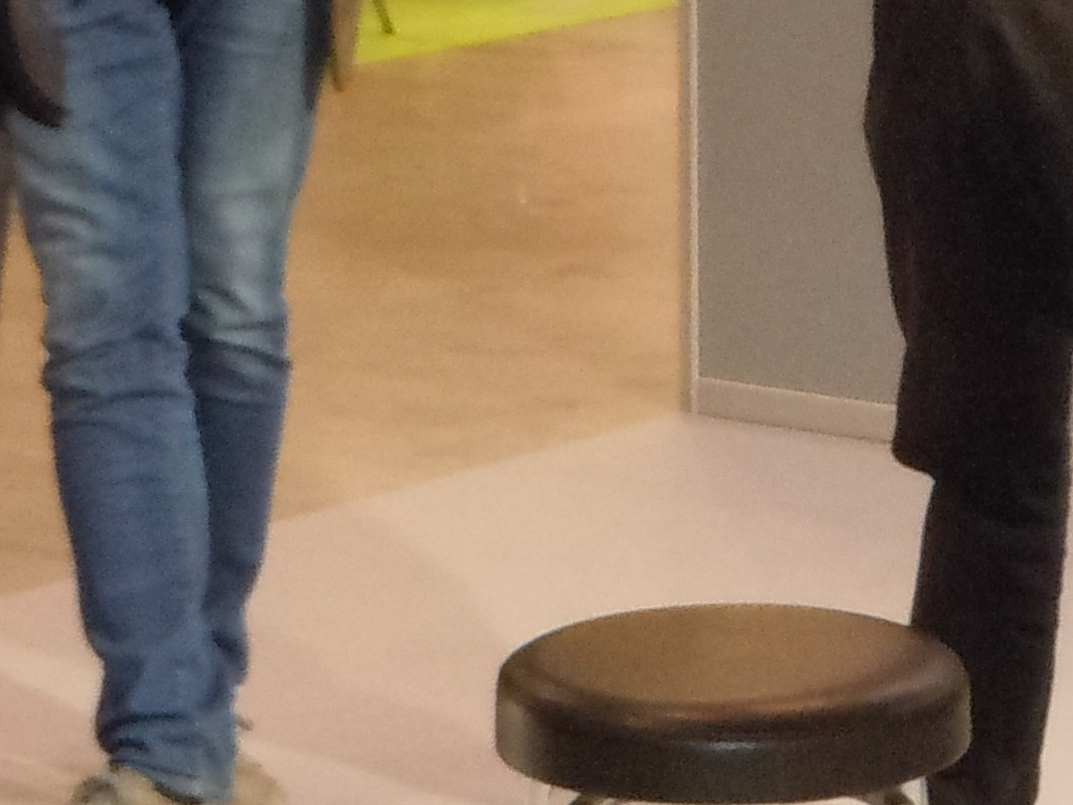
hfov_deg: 10.9
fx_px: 5580
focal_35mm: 180
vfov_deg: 8.2
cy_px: -129
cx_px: 955
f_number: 4.6
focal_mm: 8.1
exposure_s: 1/30
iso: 500
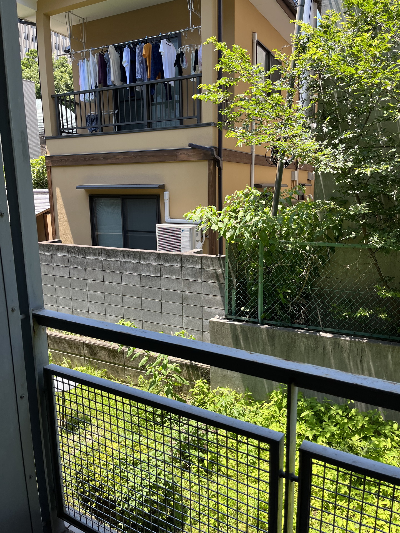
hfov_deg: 53.1
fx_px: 401
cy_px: 266
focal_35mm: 26
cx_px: 200
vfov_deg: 67.3
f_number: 1.6
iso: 50
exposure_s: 1/592
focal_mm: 5.1
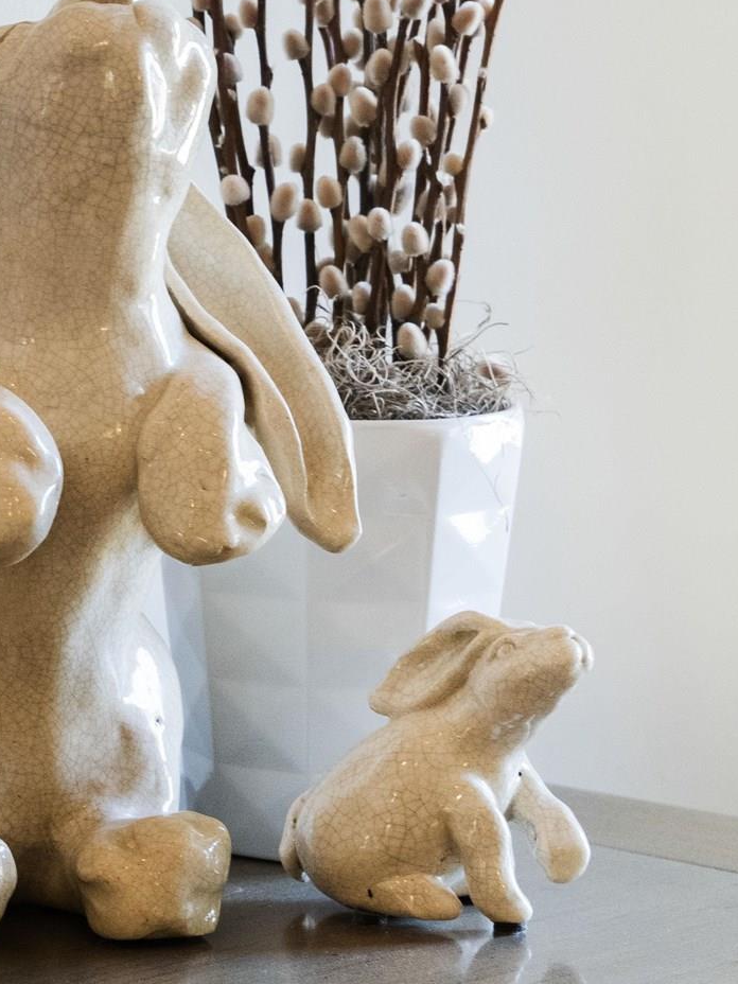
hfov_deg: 9.2
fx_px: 4582
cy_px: 102
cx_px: 104
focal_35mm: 161
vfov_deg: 12.2
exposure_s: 1/60
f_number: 4
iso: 2000
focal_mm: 45
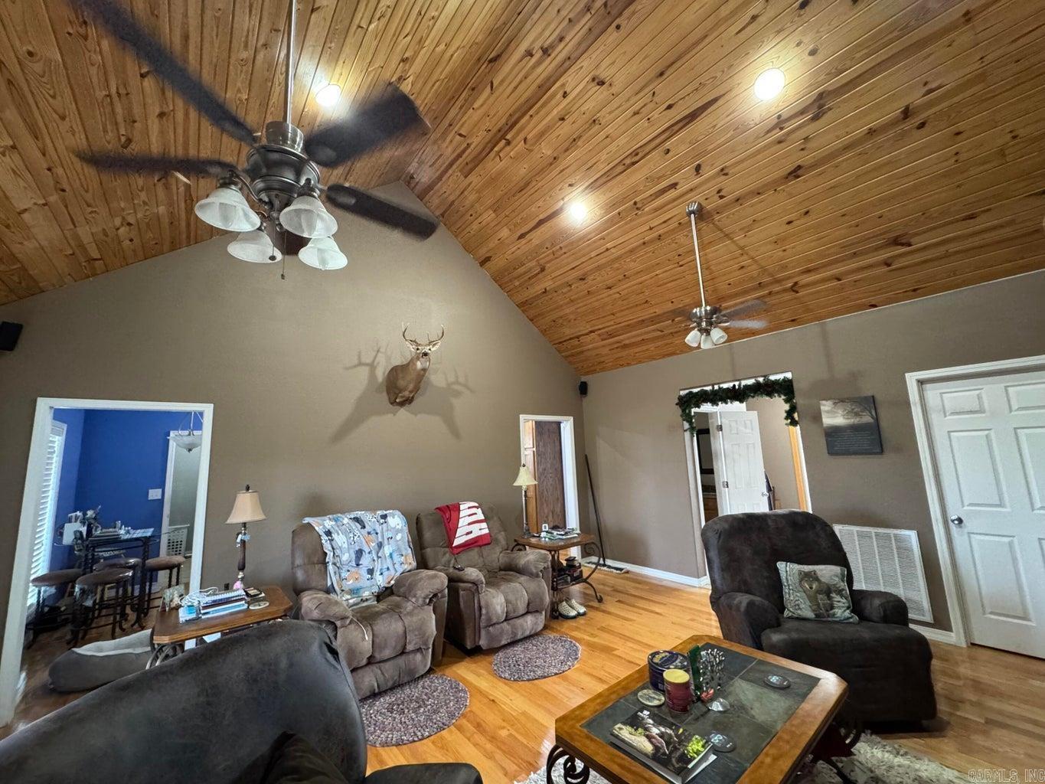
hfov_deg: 102.1
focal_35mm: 14
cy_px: 392
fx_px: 423
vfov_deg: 85.7
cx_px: 522
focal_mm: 2.22
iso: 800
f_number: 2.2
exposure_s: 1/60
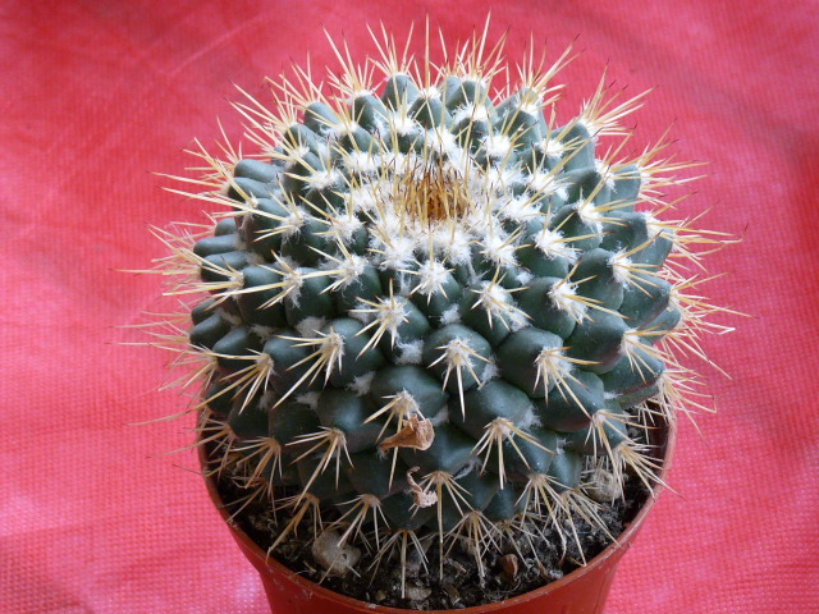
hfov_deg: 16.0
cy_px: 307
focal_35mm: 123
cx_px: 410
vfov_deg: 12.0
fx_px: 2910
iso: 125
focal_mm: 12.4
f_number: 3.4
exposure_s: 1/40
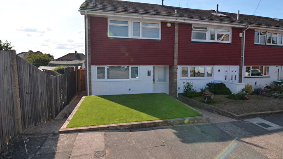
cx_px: 141
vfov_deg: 62.3
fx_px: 132
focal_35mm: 18
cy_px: 74
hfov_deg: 94.2
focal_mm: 11
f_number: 8
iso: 100
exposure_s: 1/200
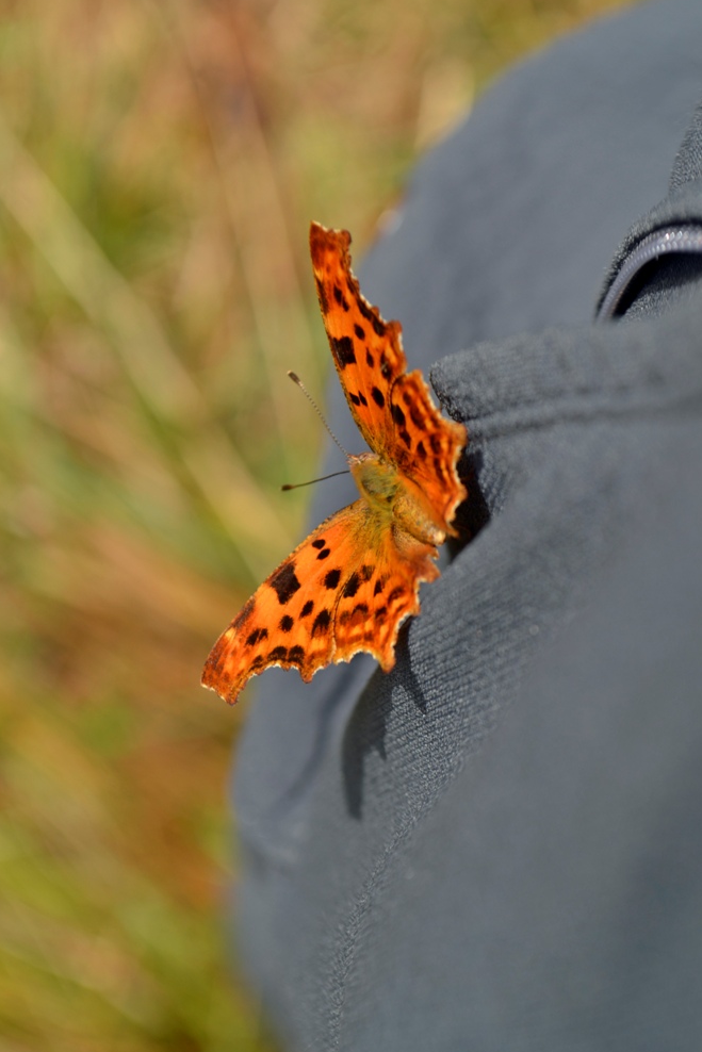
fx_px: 2500
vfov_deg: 23.8
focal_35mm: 86
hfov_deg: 16.0
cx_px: 346
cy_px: 523
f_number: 8
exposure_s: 1/125
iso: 100
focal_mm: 55
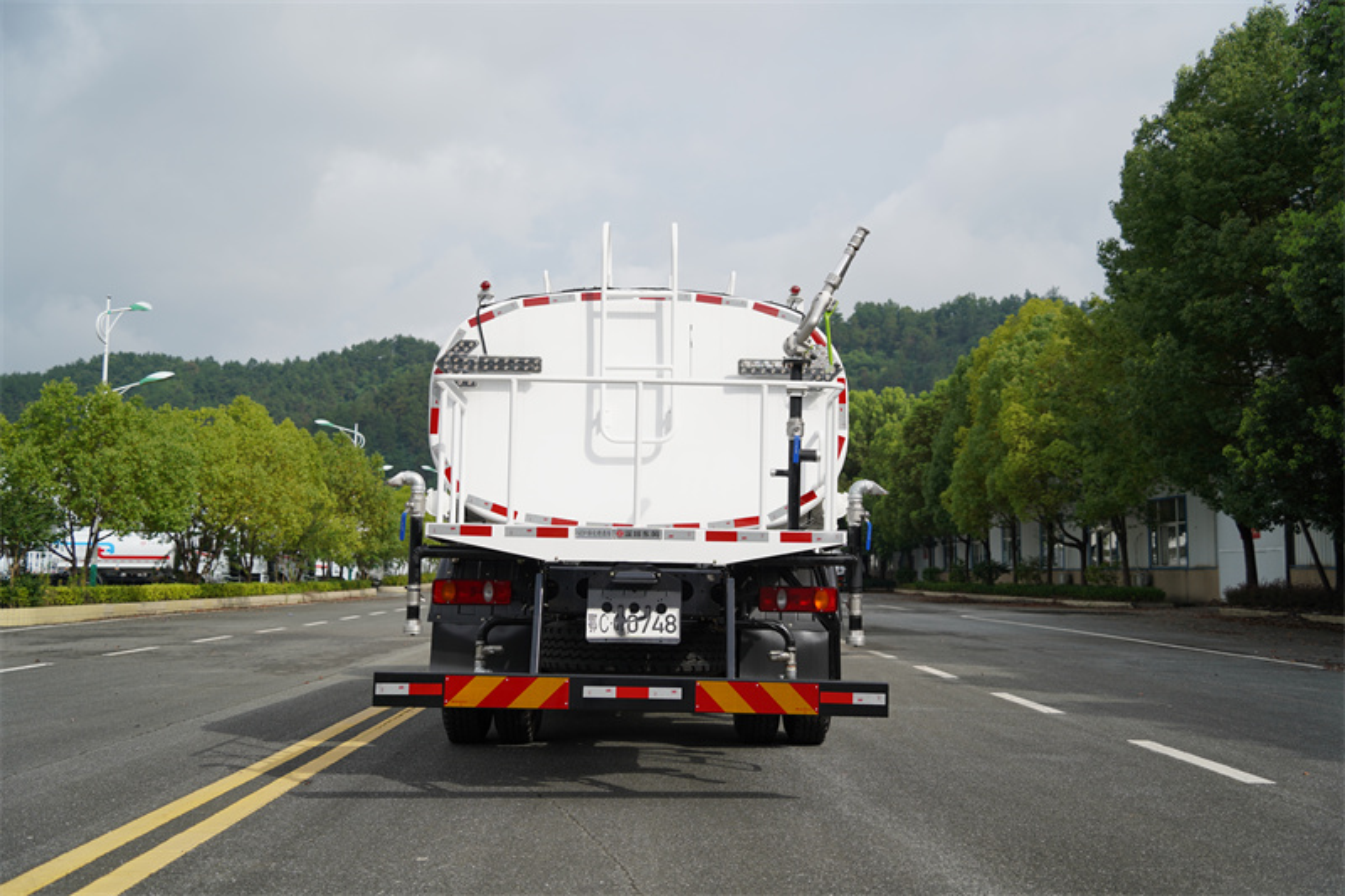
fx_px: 1457
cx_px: 672
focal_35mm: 39
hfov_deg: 49.6
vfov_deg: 34.2
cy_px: 448
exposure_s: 1/2000
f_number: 3.2
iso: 100
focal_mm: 39
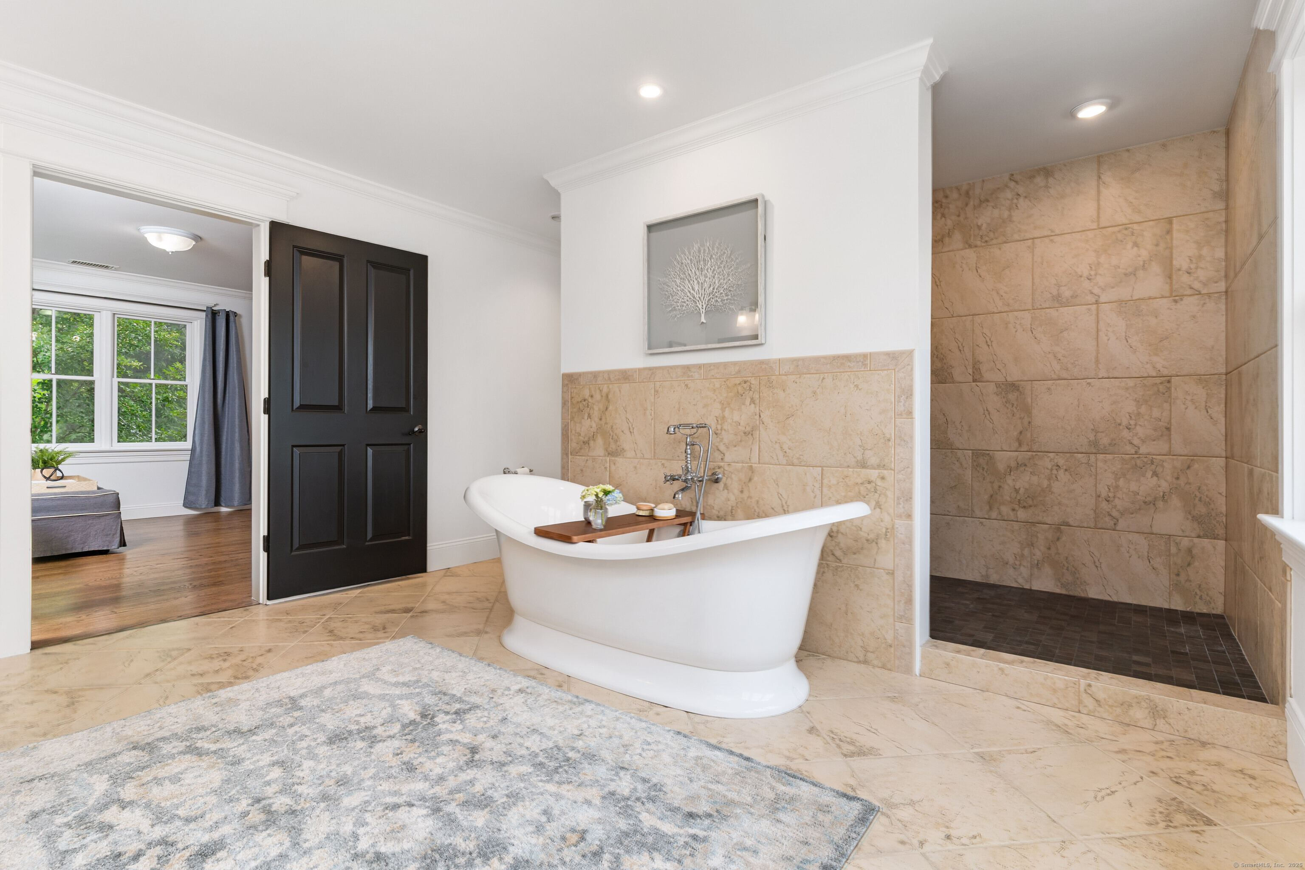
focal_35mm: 17
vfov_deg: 70.4
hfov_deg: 93.3
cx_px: 652
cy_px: 435
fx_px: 616
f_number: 8
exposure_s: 1/4
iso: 320
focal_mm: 17
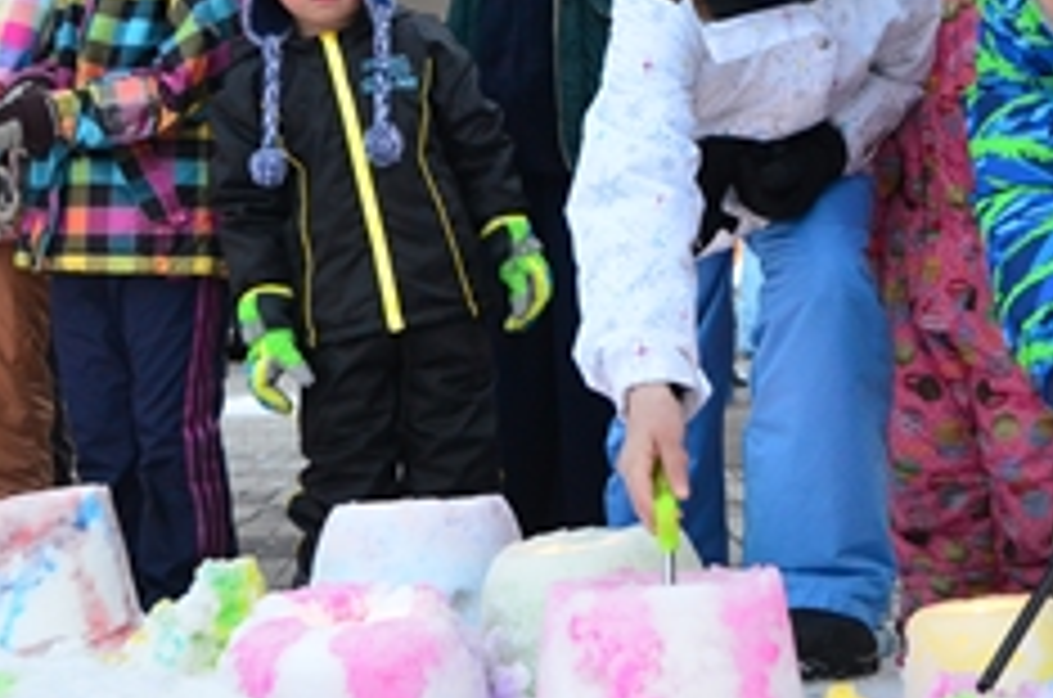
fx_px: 1868
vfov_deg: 20.6
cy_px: 29
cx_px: 796
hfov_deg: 30.9
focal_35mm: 64
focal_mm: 20
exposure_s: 1/160
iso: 2200
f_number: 3.5
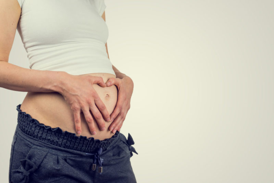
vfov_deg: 37.8
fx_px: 266
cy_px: 92
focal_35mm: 35
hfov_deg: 54.4
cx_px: 137
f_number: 4
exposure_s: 1/160
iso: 320
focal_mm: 35
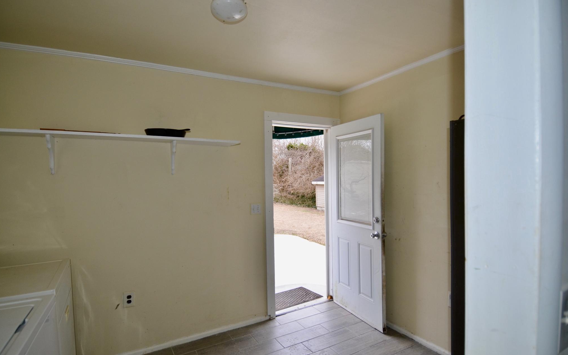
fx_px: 573
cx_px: 284
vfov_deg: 34.4
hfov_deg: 52.7
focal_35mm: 37
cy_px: 186
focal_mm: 24
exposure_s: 1/250
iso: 200
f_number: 4
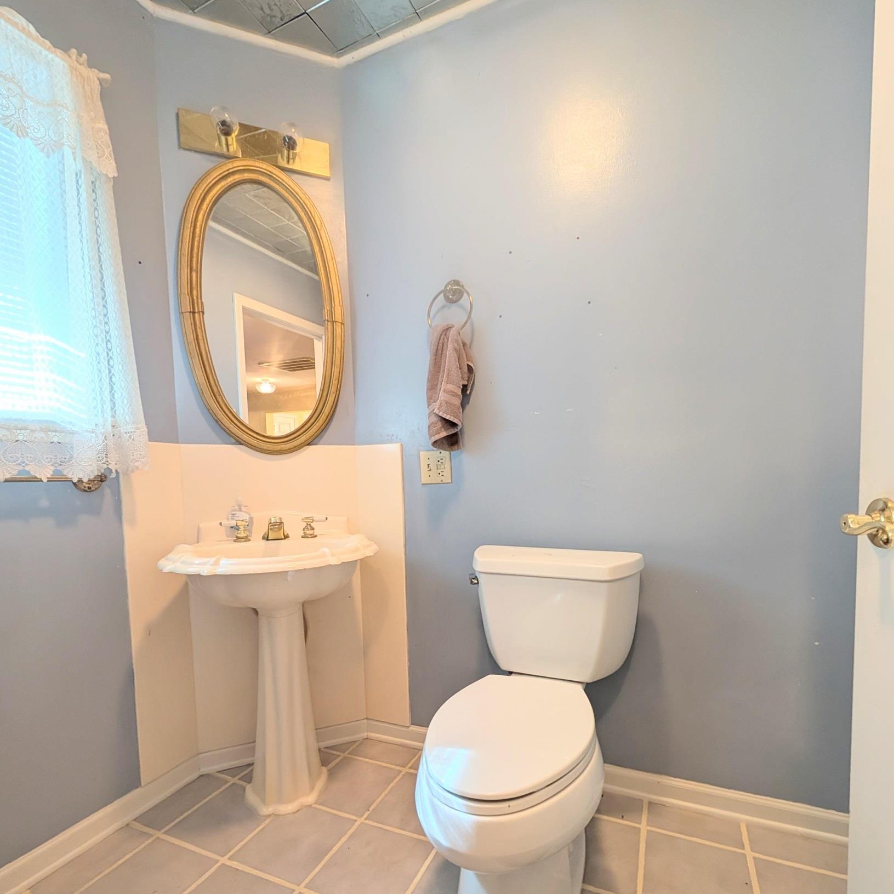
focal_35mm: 15
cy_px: 514
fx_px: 438
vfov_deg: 90.5
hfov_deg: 91.1
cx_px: 466
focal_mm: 2.02
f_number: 1.7
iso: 73
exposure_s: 1/24
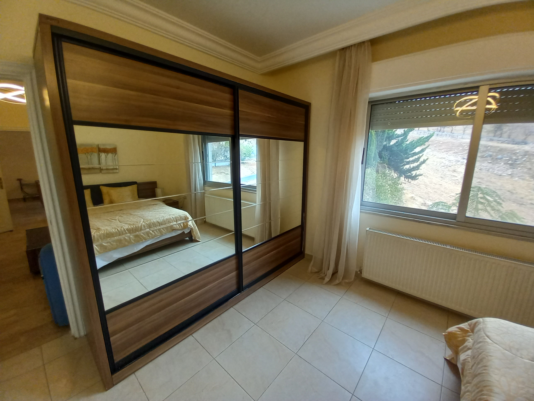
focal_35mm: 13
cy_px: 200
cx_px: 267
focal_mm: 1.13
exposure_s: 1/60
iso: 80
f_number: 2.2
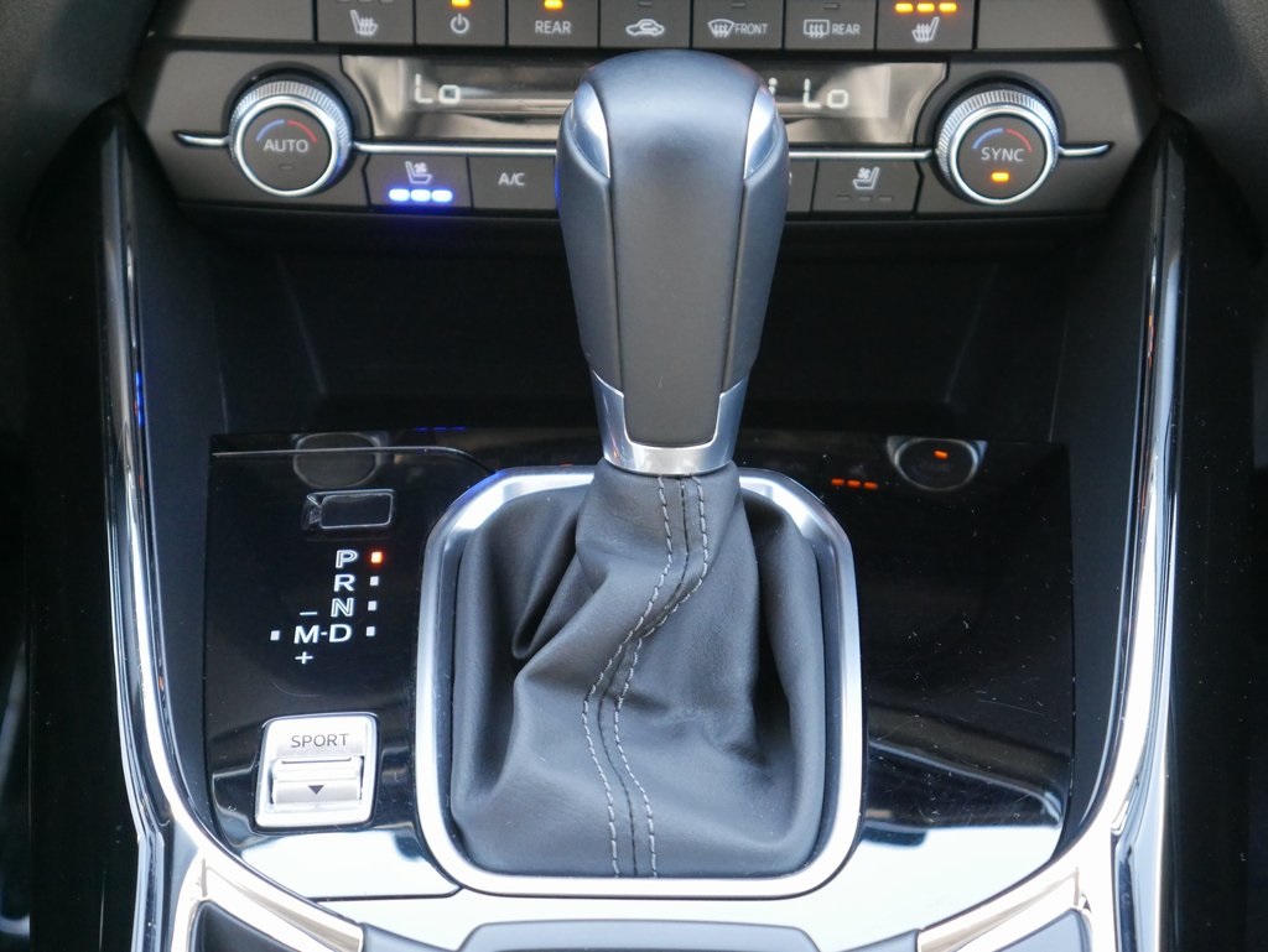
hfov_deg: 23.3
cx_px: 634
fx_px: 3078
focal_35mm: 84
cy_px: 476
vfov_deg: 17.6
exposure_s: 1/125
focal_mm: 42
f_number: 5.6
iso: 3200
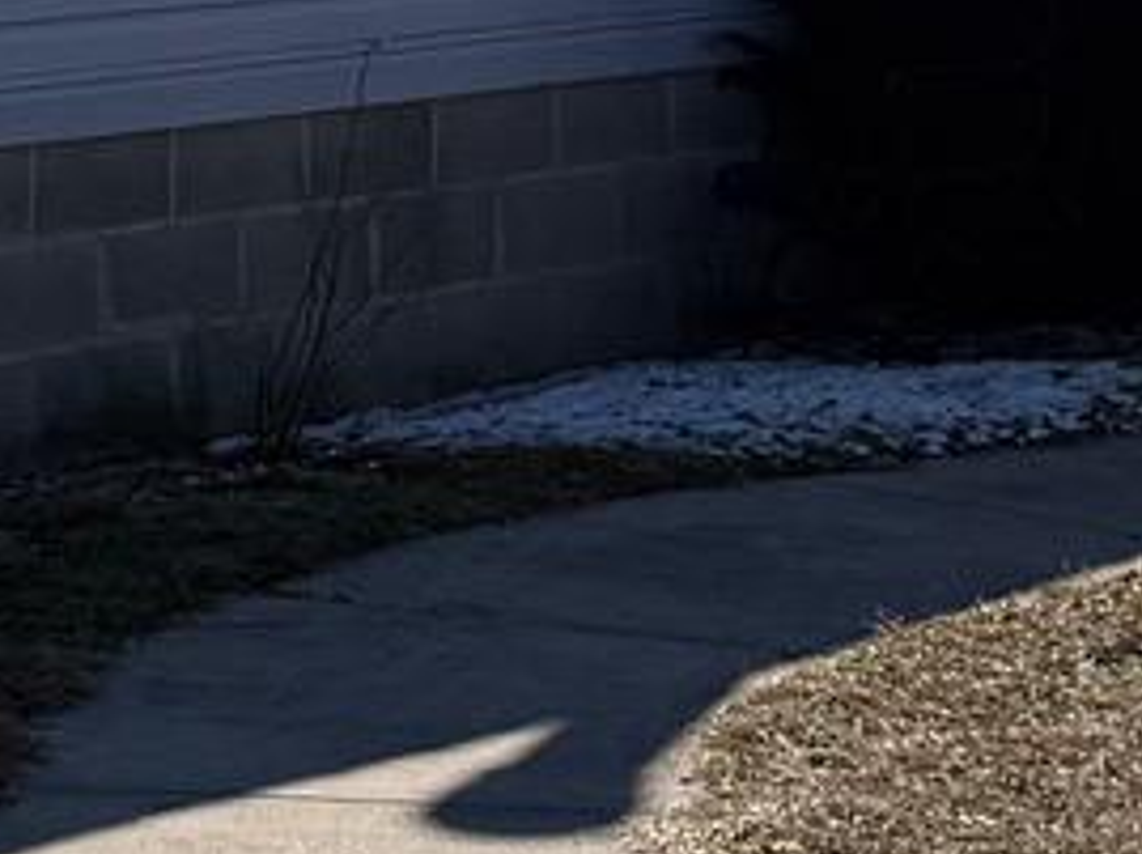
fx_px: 6029
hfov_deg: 10.6
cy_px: -246
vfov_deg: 8.0
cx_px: -276
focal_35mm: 183
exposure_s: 1/6711
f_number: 1.78
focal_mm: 6.76
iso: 80
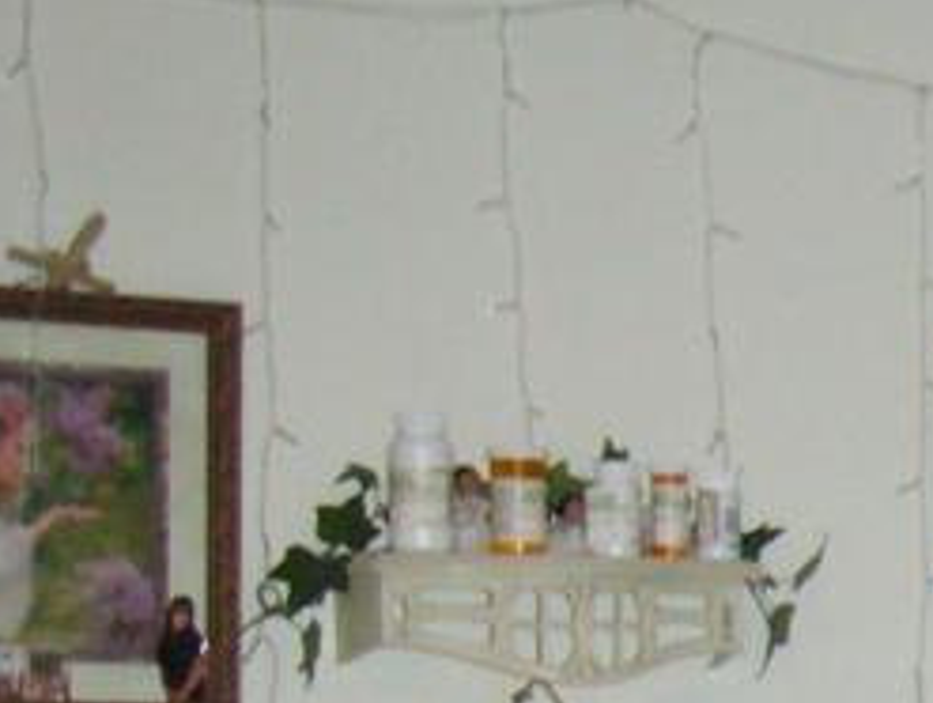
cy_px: 1017
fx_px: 4022
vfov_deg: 9.7
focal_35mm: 149
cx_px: 1500
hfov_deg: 12.4
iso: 200
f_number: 2.9
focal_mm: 6
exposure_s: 1/30
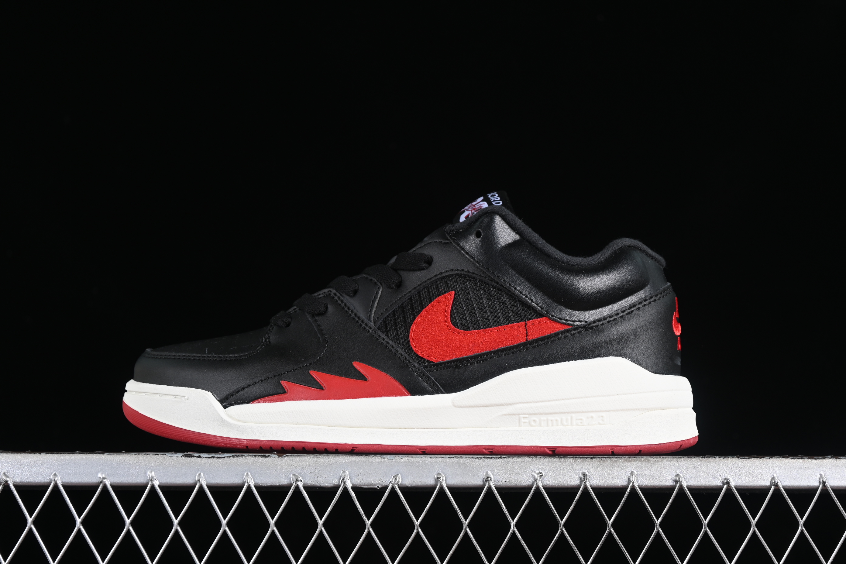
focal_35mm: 75
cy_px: 282
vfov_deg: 18.2
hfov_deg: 27.0
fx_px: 1762
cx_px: 423
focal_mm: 50
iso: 160
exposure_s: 1/60
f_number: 6.3
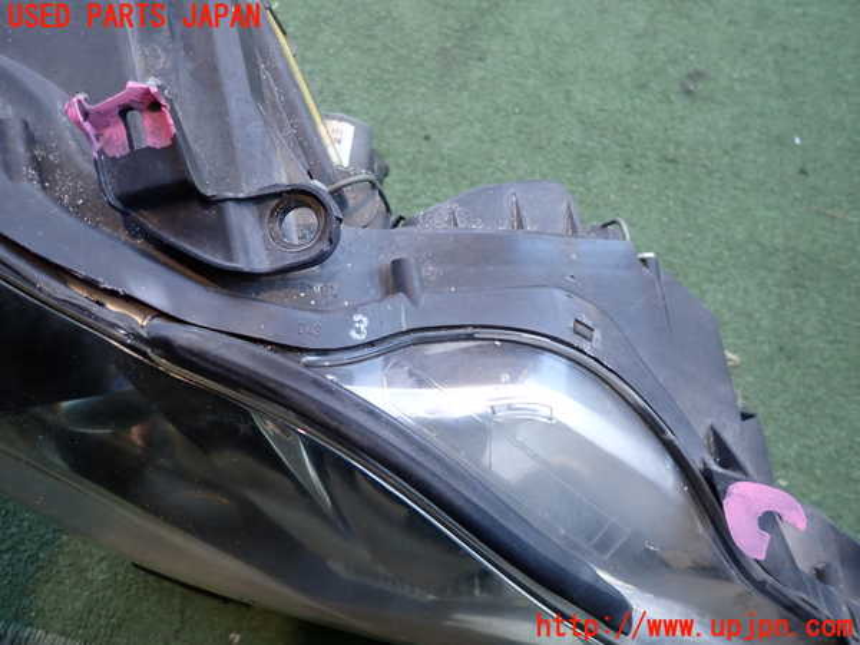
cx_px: 430
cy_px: 322
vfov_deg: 54.9
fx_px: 621
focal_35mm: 25
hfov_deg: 69.4
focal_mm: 4.5
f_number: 2
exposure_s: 1/60
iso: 200
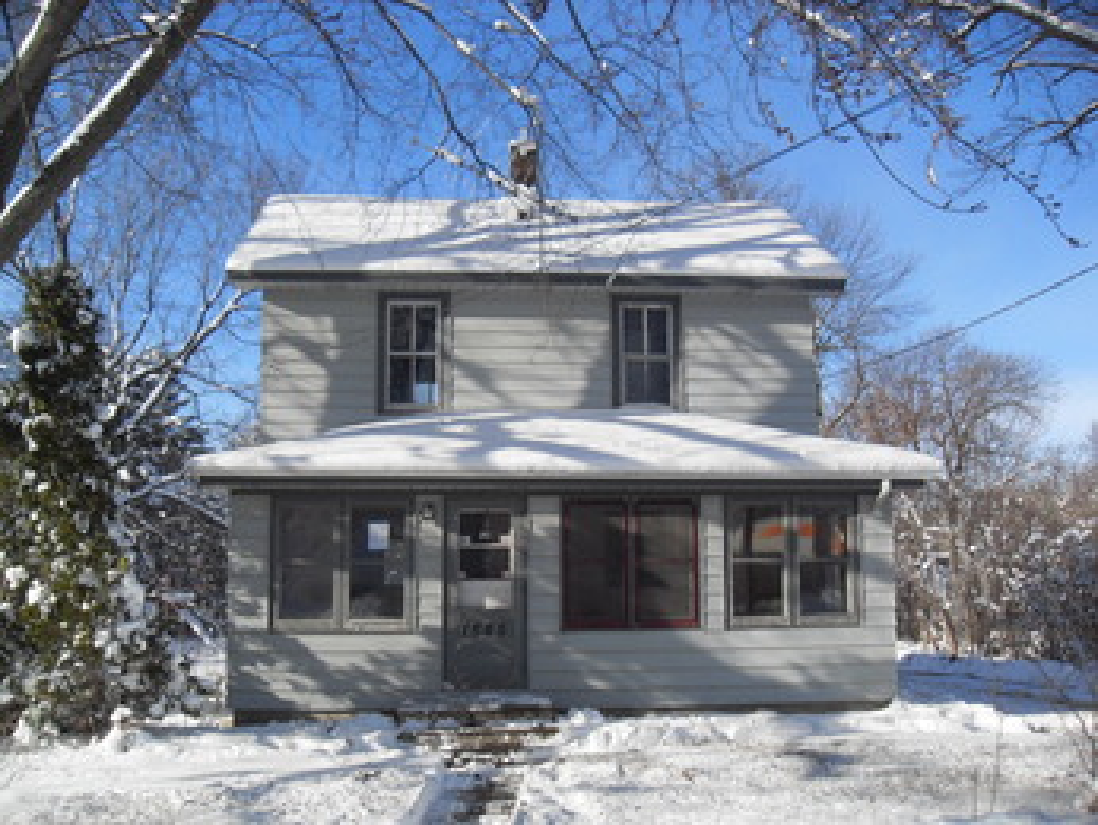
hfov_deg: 53.9
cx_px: 549
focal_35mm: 34
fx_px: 1079
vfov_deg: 41.8
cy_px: 412
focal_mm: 6.3
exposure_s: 1/250
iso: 80
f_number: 7
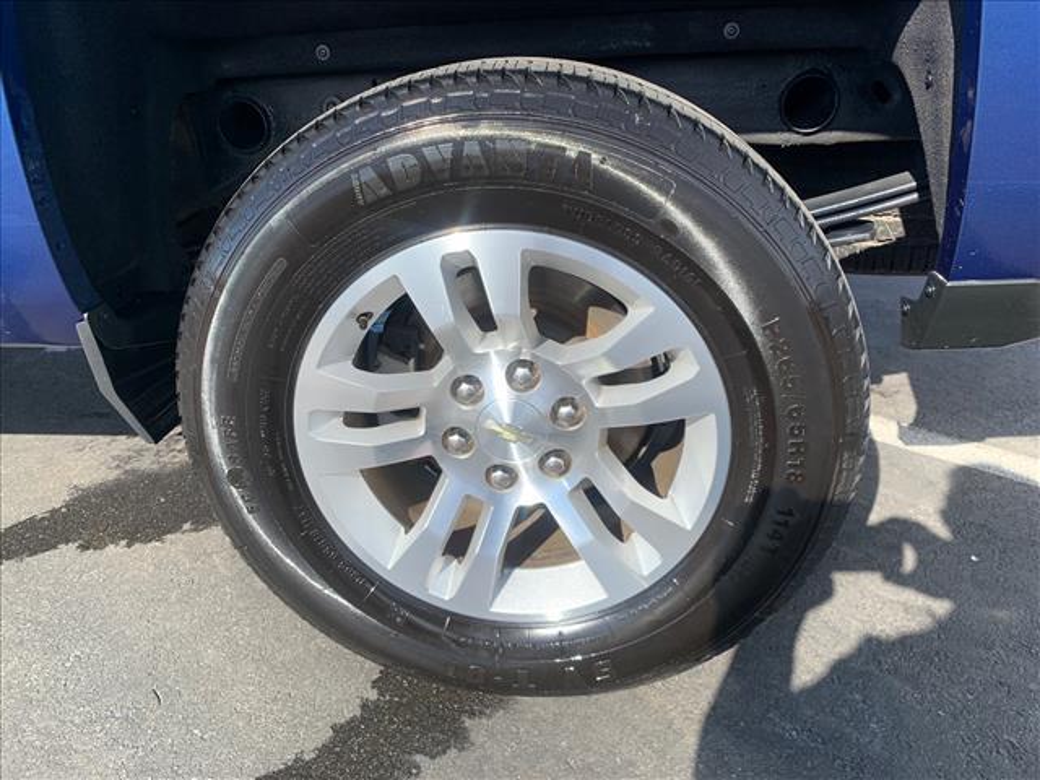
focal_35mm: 26
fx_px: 781
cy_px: 390
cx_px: 520
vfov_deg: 53.1
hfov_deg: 67.3
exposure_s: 1/1021
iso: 25
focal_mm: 4.25
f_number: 1.8
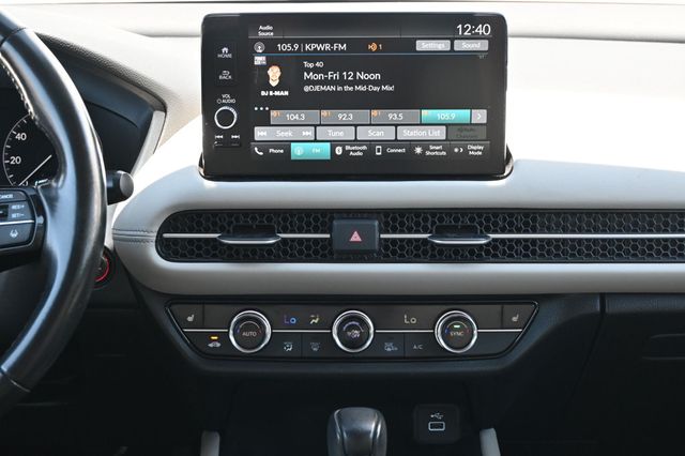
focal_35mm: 57
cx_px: 342
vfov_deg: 23.8
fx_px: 1084
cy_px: 228
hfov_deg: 35.1
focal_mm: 38
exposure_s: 1/125
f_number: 5.6
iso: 1000
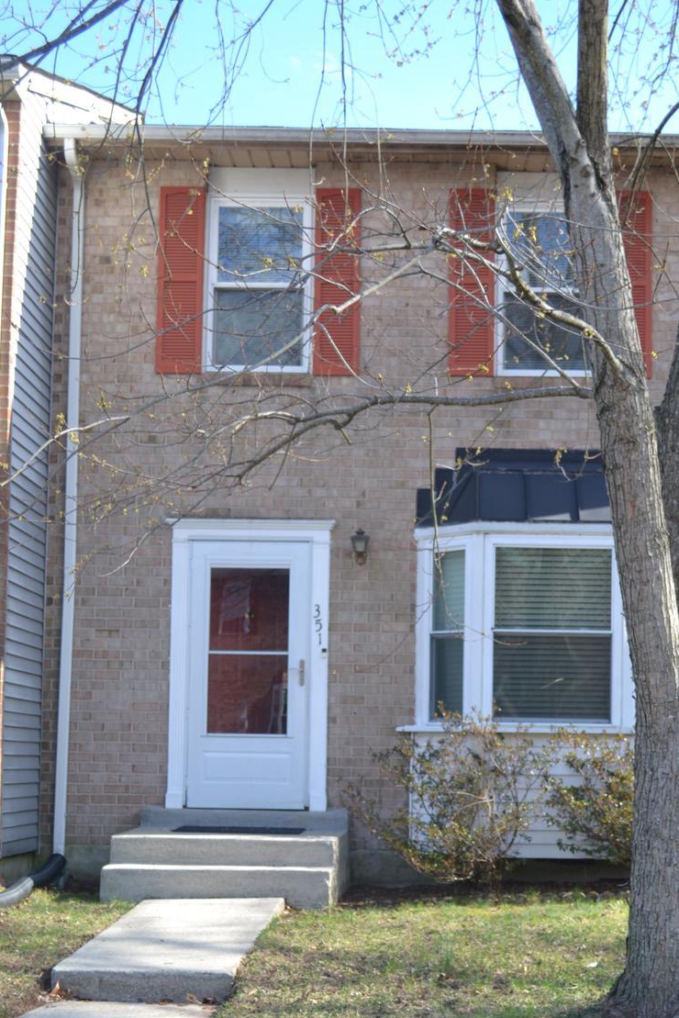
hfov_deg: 25.0
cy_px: 649
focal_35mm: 54
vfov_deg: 36.6
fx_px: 1527
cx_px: 446
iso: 100
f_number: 4.2
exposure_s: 1/160
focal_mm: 26
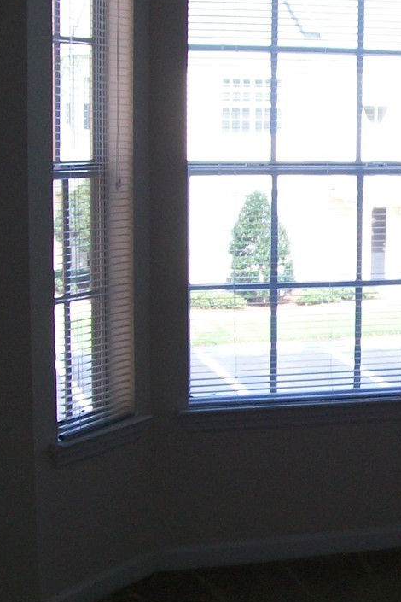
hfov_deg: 15.6
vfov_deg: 23.9
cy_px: 327
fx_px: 1420
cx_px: 451
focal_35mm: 85
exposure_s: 1/125
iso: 64
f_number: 2.7
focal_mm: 6
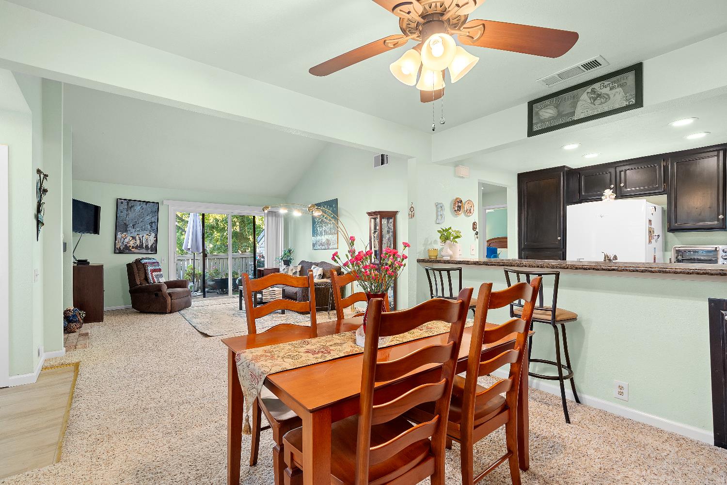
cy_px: 242
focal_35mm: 16
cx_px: 364
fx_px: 323
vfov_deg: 73.7
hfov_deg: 96.7
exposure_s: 1.3
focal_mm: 16
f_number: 7.1
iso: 400
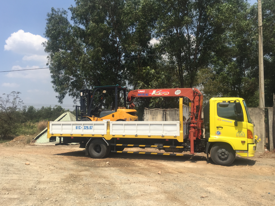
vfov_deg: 46.8
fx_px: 238
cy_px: 102
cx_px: 135
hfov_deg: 60.0
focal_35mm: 30
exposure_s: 1/1883
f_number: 2.2
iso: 32
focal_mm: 4.15
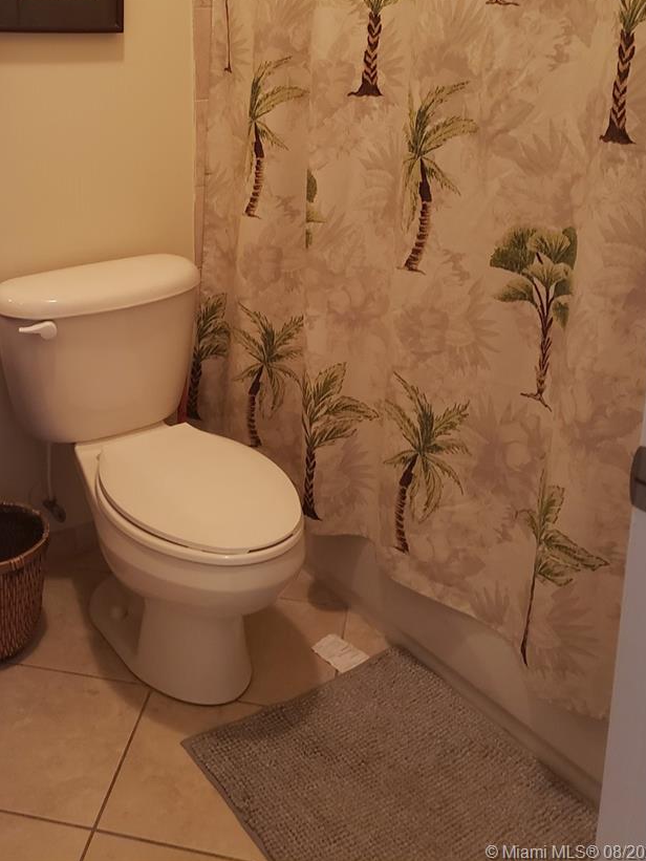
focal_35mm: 38
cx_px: 202
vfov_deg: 47.5
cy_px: 236
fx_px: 945
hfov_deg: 37.2
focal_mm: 4.3
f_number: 1.5
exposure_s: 1/17
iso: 250
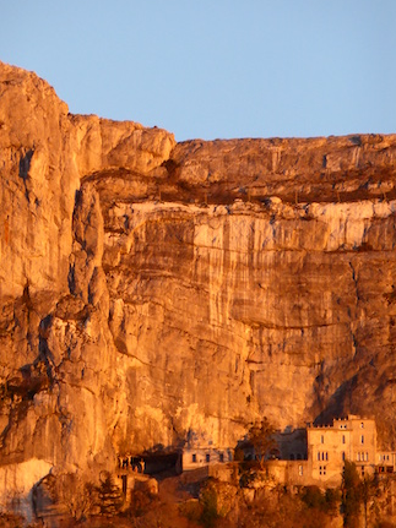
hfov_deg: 4.5
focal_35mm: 328
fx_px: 5005
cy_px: 298
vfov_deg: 6.0
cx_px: 166
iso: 320
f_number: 5.8
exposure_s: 1/100
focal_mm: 47.3
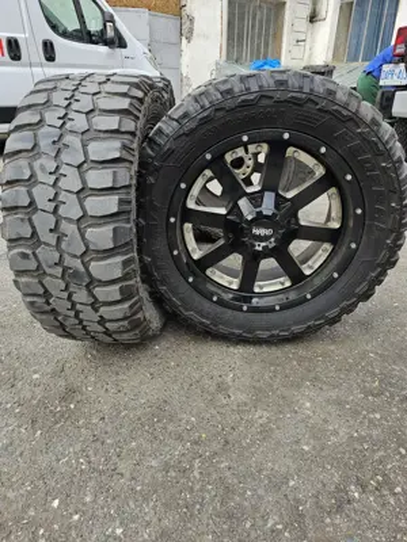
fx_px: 361
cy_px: 271
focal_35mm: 23
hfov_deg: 58.9
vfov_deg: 73.9
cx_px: 204
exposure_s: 1/180
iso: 20
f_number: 1.7
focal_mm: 6.3
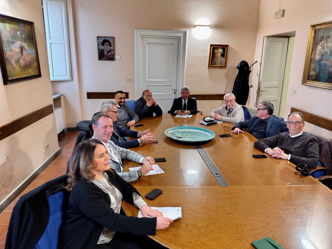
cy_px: 124
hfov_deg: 69.4
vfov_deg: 54.9
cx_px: 166
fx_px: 240
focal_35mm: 25
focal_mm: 4.71
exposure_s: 1/50.1
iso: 1527
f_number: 1.7
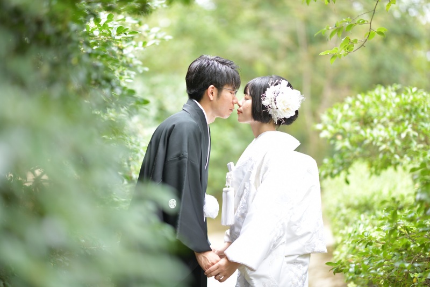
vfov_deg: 13.0
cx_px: 215
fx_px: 1254
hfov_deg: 19.5
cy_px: 144
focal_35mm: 105
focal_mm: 105
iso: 100
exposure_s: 1/200
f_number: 1.4
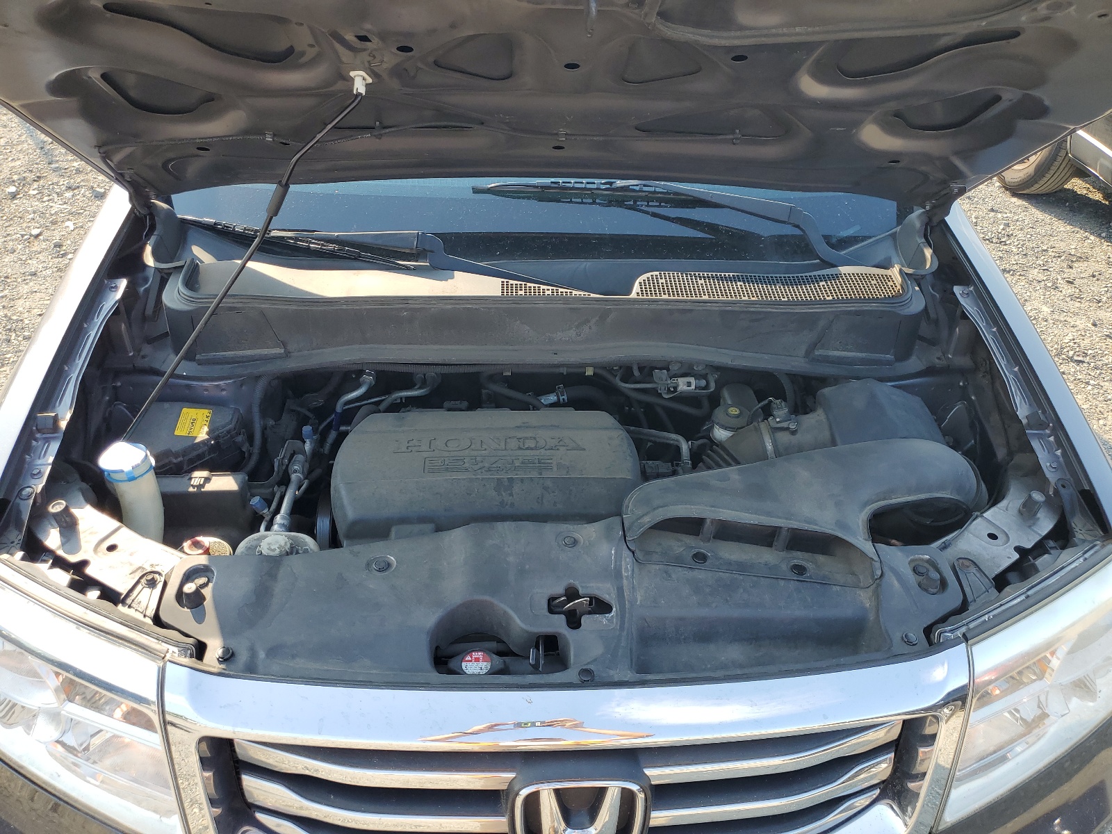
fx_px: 835
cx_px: 556
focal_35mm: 26
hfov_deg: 67.3
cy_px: 417
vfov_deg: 53.1
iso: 50
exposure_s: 1/556
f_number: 1.5
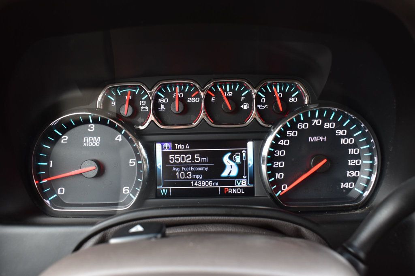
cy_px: 138
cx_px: 208
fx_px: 398
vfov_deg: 38.3
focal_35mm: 34
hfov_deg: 55.1
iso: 400
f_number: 6.3
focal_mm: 23
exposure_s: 1/15
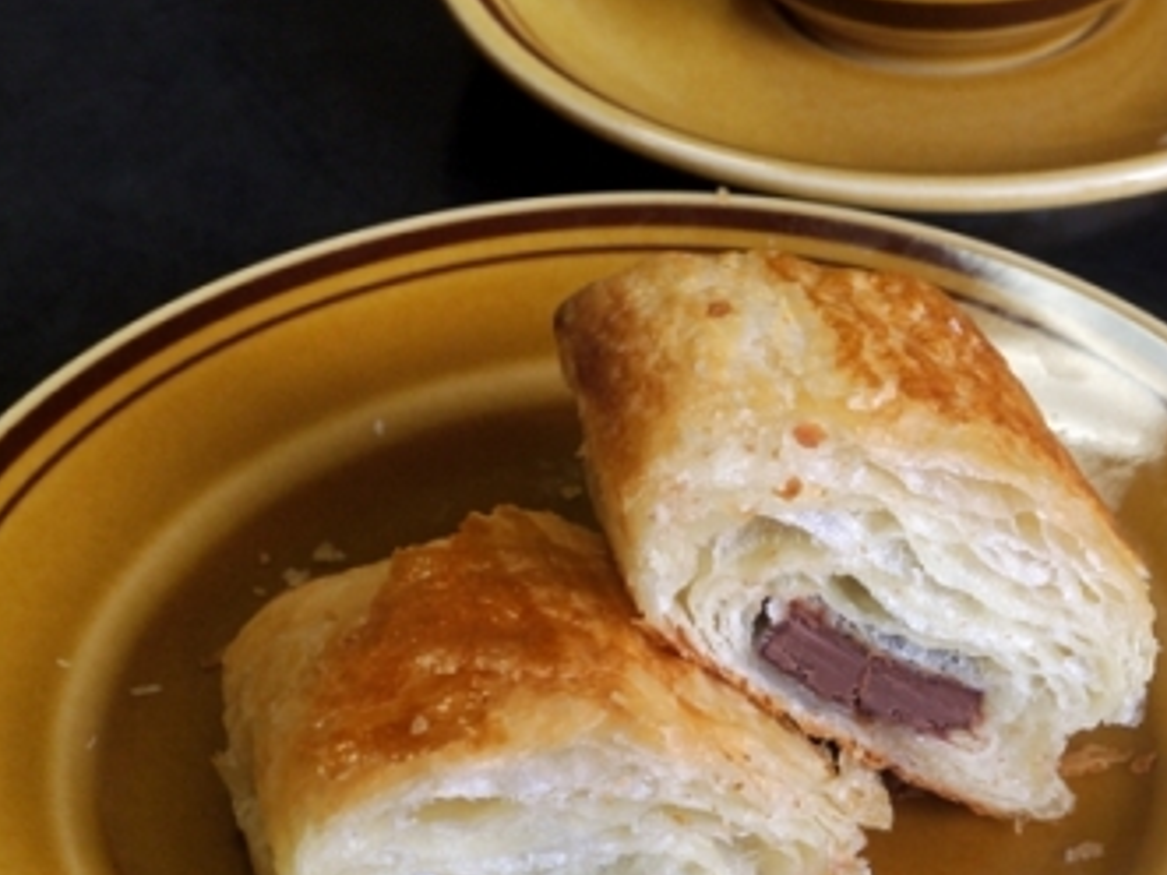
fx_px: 4280
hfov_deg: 15.5
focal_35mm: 127
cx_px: 633
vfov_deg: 11.7
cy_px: 427
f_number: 11
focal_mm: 42
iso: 400
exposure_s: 1/13
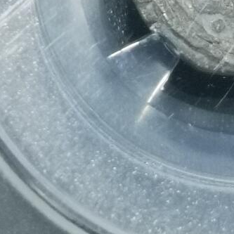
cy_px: -162
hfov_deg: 6.3
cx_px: 226
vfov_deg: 6.2
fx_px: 2118
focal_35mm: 277
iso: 160
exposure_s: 1/100
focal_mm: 6.67
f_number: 1.9
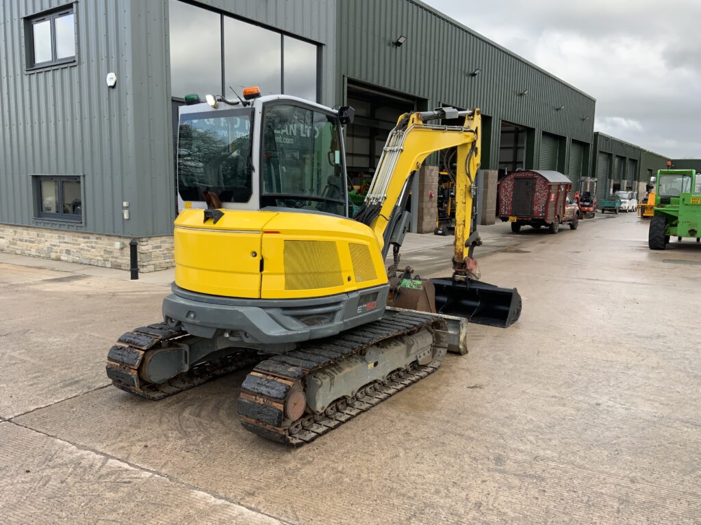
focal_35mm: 29
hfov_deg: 61.7
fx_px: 587
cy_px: 262
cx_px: 350
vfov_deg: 48.2
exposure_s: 1/268
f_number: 1.8
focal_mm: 3
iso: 16
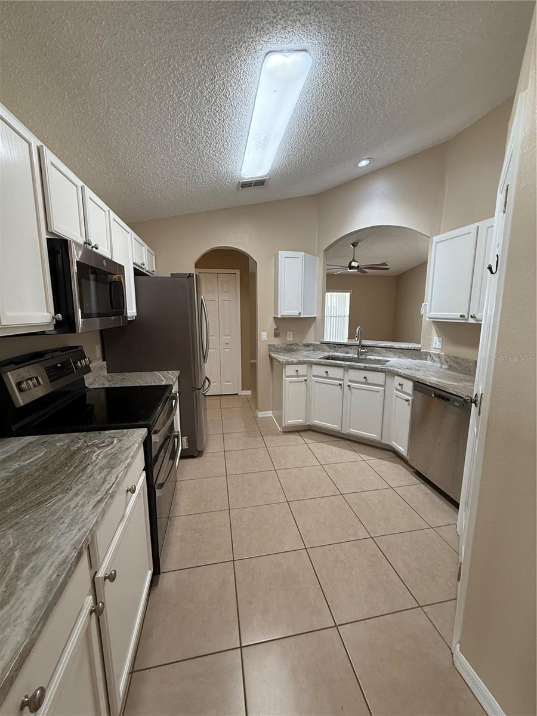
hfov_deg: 85.7
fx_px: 290
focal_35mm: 14
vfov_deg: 102.1
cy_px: 358
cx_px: 268
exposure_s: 1/120
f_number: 2.2
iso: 250
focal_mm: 2.22
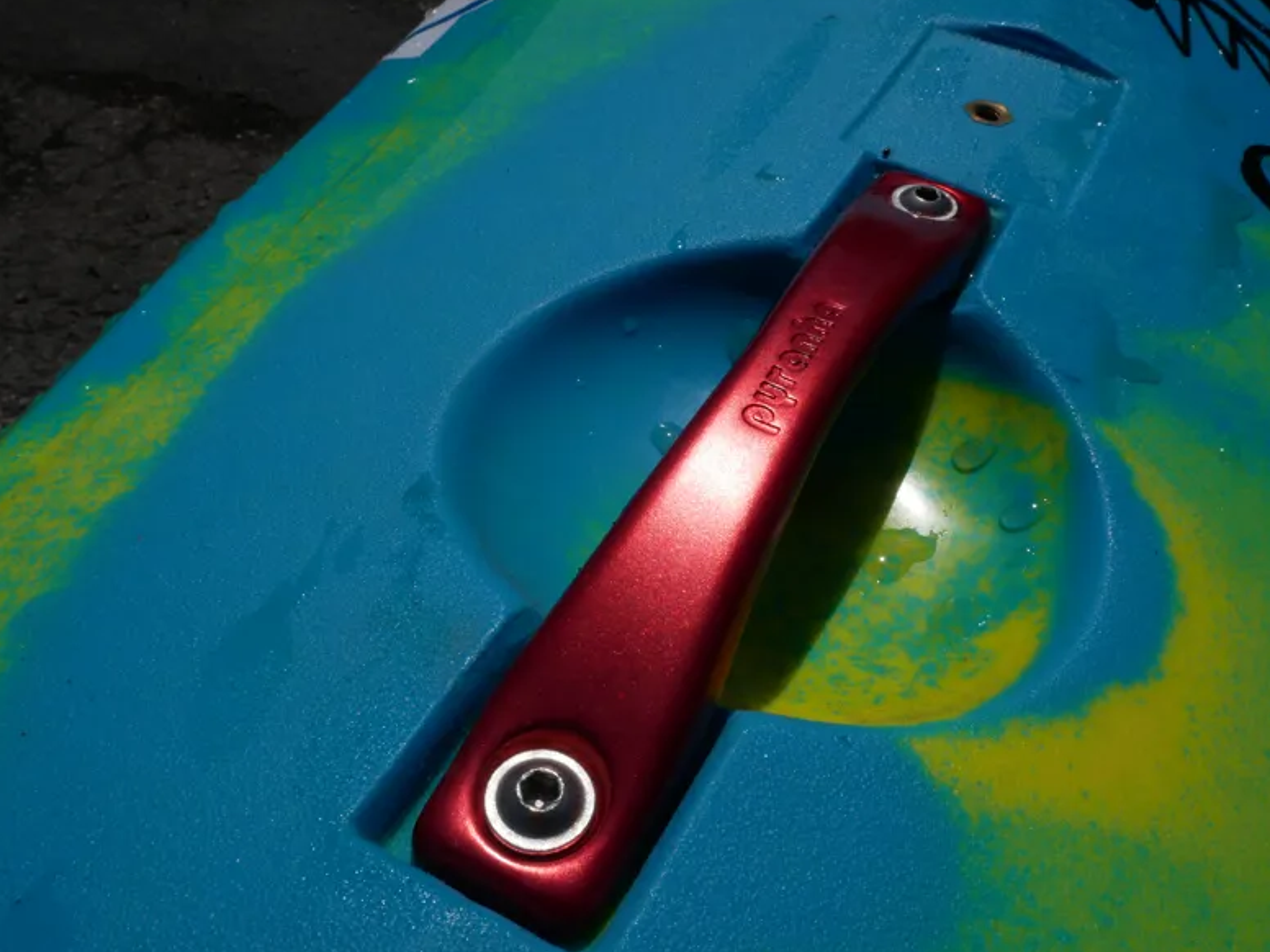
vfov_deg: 42.9
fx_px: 1211
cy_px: 473
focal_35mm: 33
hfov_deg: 55.4
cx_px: 642
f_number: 22
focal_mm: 16
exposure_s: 1/500
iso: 200
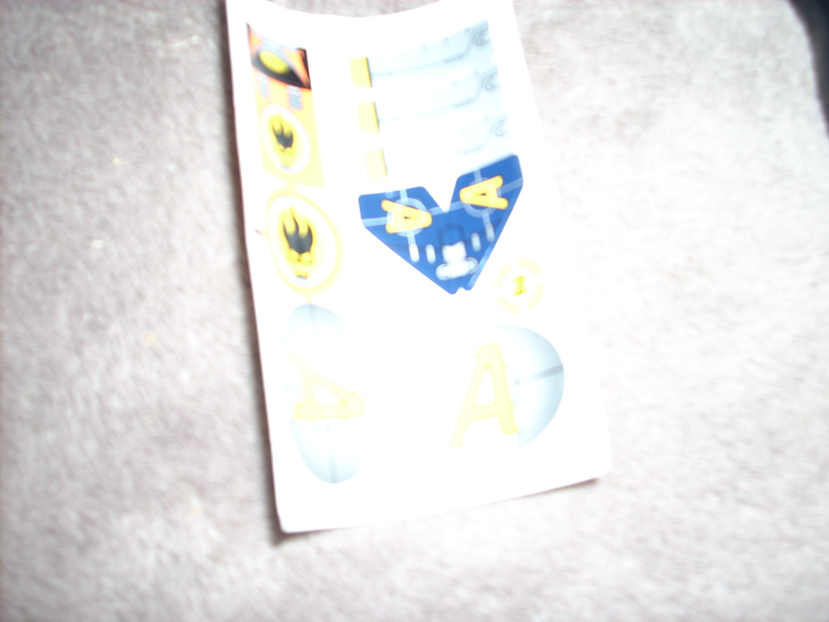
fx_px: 886
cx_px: 414
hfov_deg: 50.1
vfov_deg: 38.7
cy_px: 311
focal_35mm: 37
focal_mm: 6.2
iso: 64
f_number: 2.8
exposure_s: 1/30
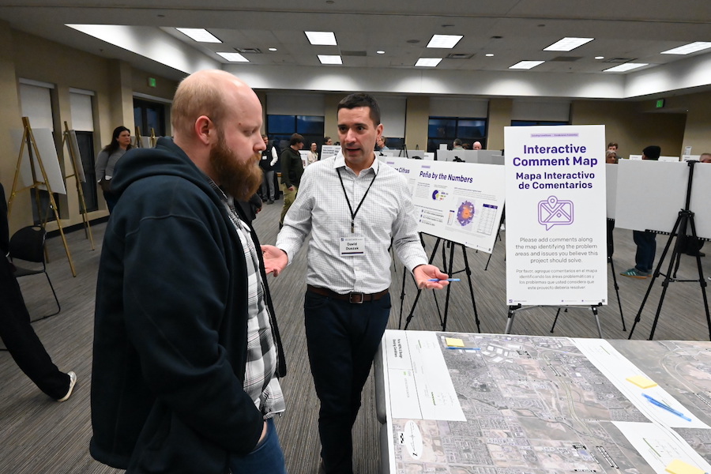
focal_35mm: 24
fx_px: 474
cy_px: 237
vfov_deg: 53.1
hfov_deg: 73.7
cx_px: 356
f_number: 9
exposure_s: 1/320
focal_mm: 24
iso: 16000
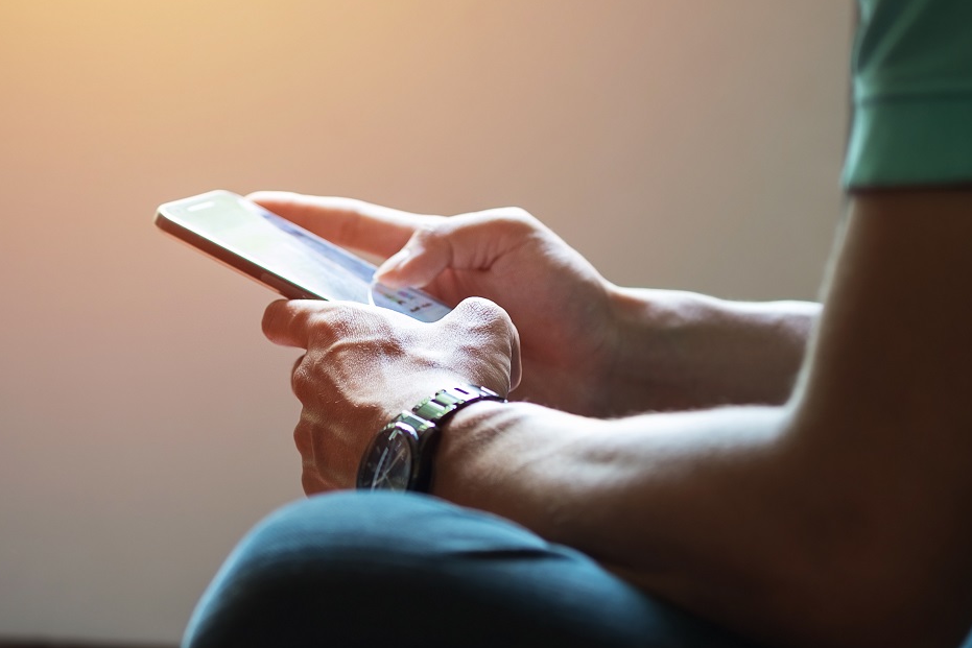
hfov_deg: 17.6
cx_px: 352
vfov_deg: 11.8
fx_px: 3132
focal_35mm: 116
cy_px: 311
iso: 320
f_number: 2.4
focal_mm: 60
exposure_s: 1/35
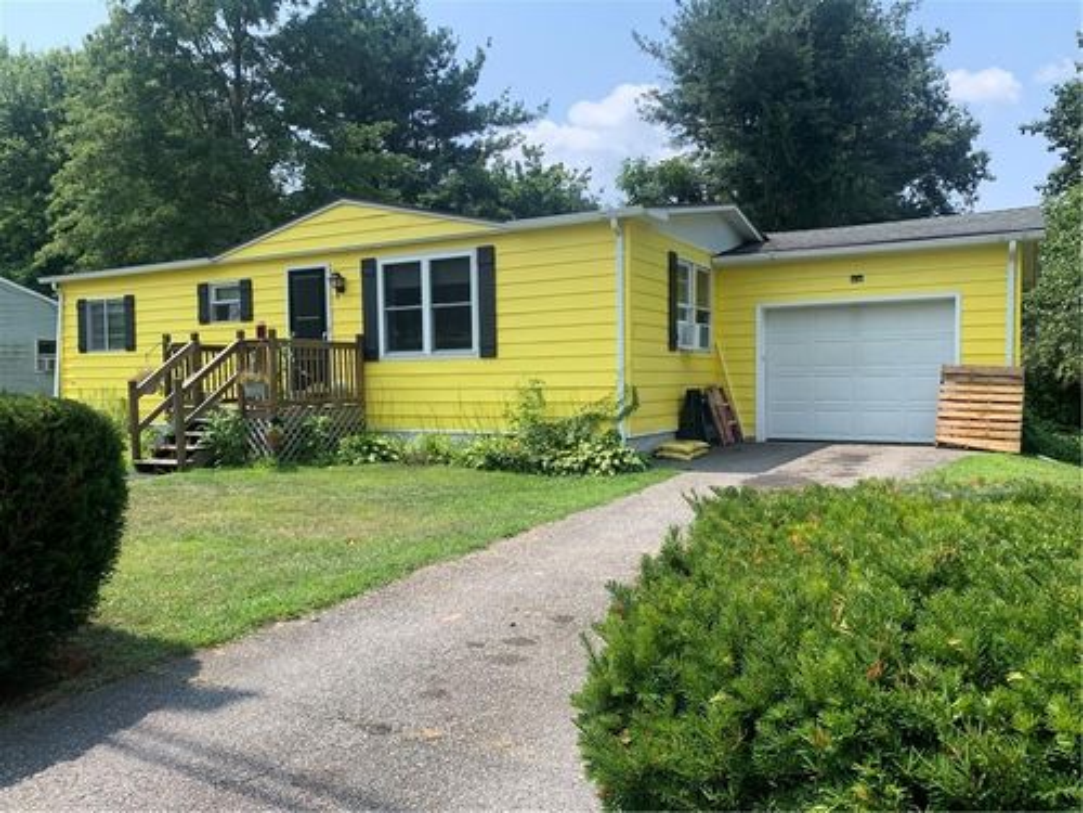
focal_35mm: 26
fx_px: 813
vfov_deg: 53.1
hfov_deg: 67.3
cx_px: 542
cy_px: 406
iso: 25
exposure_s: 1/1299
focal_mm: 4.25
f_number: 1.8
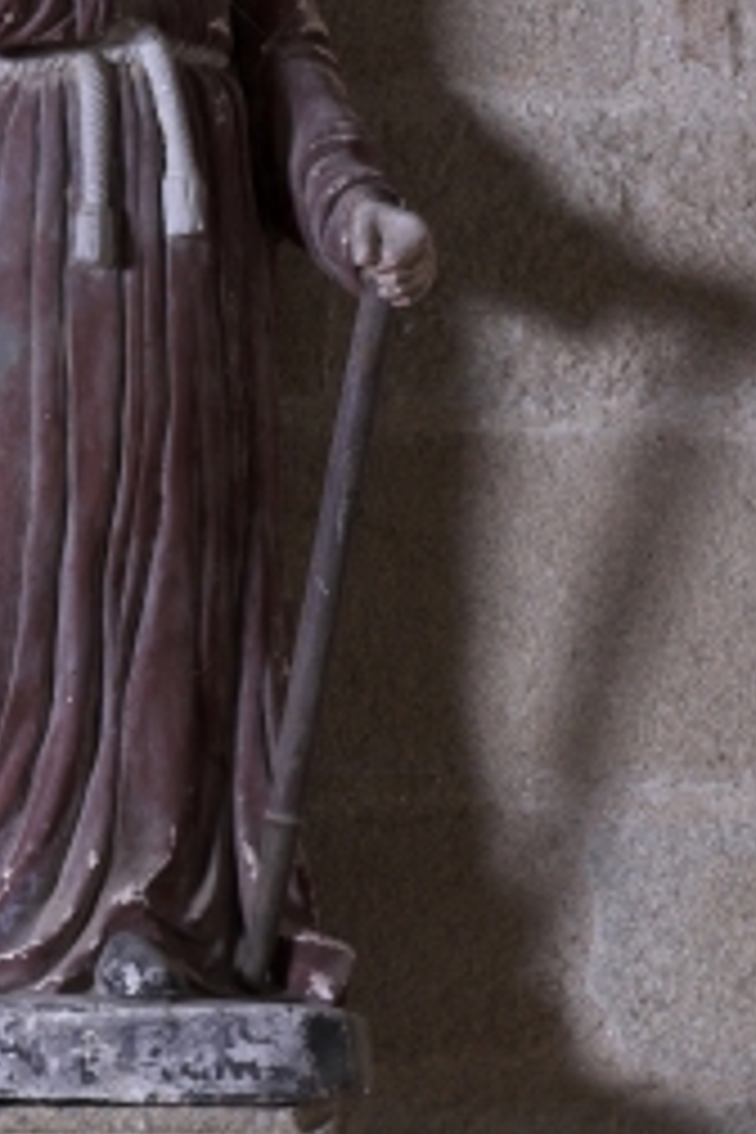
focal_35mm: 171
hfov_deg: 8.0
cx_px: 151
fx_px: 5386
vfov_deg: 12.0
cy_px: 522
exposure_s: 1/40
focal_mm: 56
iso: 200
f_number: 16
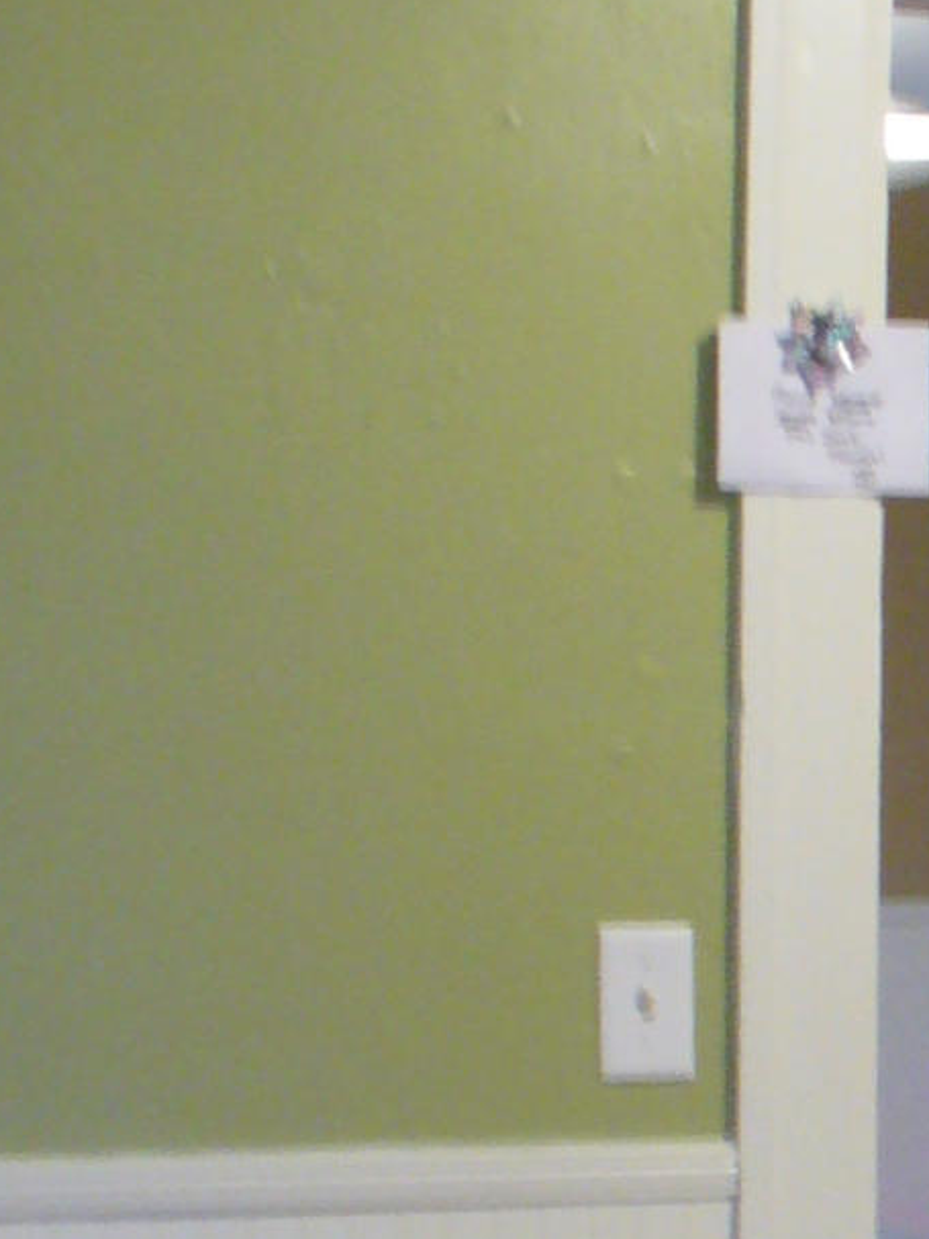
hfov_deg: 11.6
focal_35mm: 122
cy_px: 1249
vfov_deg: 15.8
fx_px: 4367
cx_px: 1456
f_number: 2.8
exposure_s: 1/8
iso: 200
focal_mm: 6.1
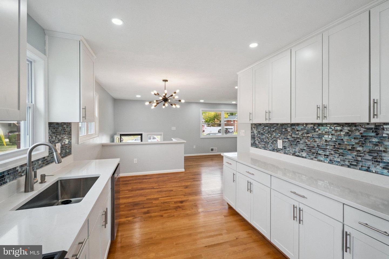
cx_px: 194
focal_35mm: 15
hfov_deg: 100.4
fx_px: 162
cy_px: 130
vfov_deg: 77.3
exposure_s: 1/250
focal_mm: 10
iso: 400
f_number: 5.6
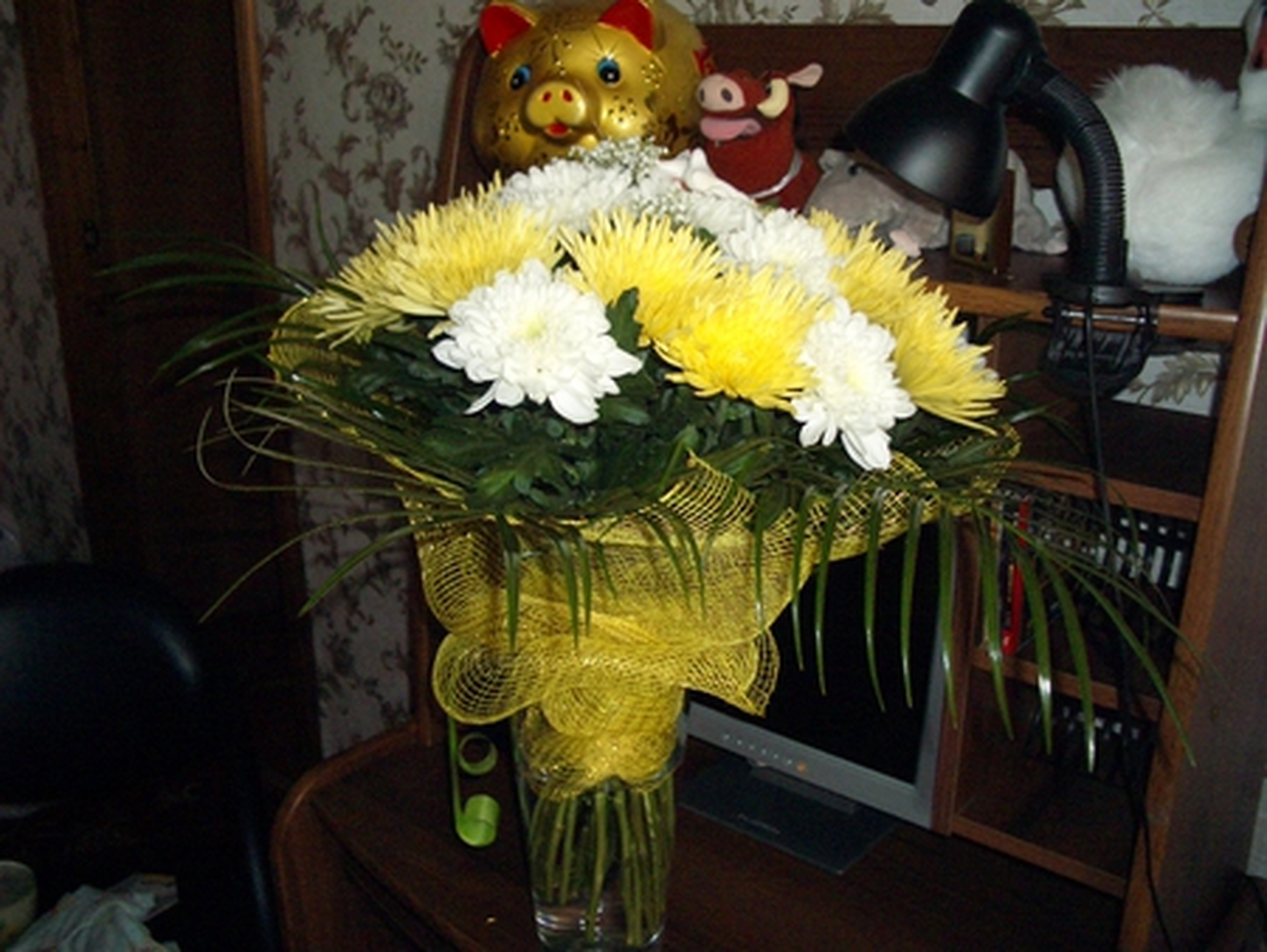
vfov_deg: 40.7
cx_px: 634
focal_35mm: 35
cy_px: 476
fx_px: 1282
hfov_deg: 52.6
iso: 200
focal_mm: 5.8
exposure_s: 1/60
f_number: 2.6
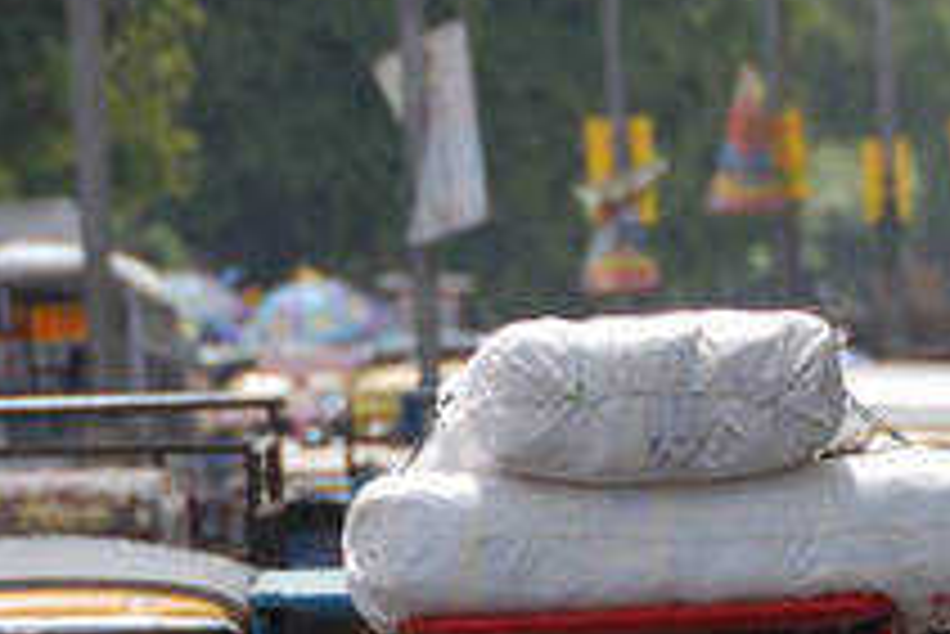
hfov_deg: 2.1
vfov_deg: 1.4
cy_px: 764
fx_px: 26248
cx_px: 882
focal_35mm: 994
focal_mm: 200
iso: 110
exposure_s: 1/400
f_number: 5.6
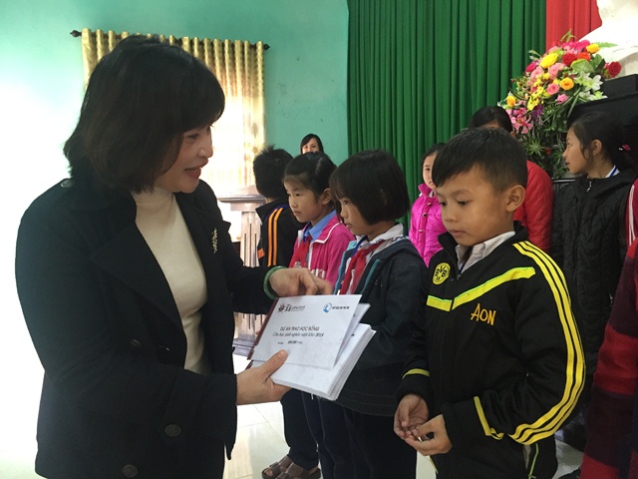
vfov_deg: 48.2
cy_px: 240
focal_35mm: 29
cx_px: 319
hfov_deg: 61.7
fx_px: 534
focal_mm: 4.15
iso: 200
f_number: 2.2
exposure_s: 1/33
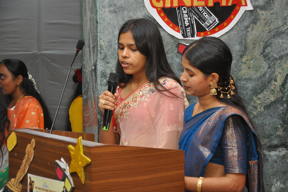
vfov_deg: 15.7
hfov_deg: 23.4
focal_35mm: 87
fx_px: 695
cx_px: 144
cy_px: 96
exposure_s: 1/160
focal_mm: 58
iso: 800
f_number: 5.6
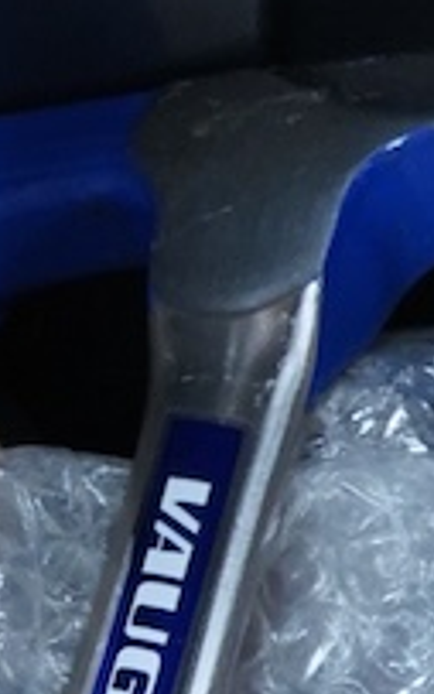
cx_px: -232
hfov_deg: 5.1
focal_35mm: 254
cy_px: 19
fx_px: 4803
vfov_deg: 8.2
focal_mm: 30
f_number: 11
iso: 2500
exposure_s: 1/100
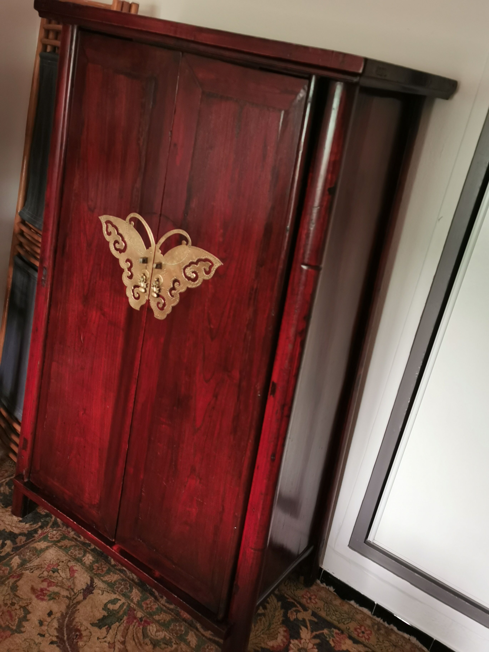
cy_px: 326
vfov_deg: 55.4
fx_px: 622
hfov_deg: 42.9
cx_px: 244
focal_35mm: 33
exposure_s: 1/100
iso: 200
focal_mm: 5.56
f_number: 1.6
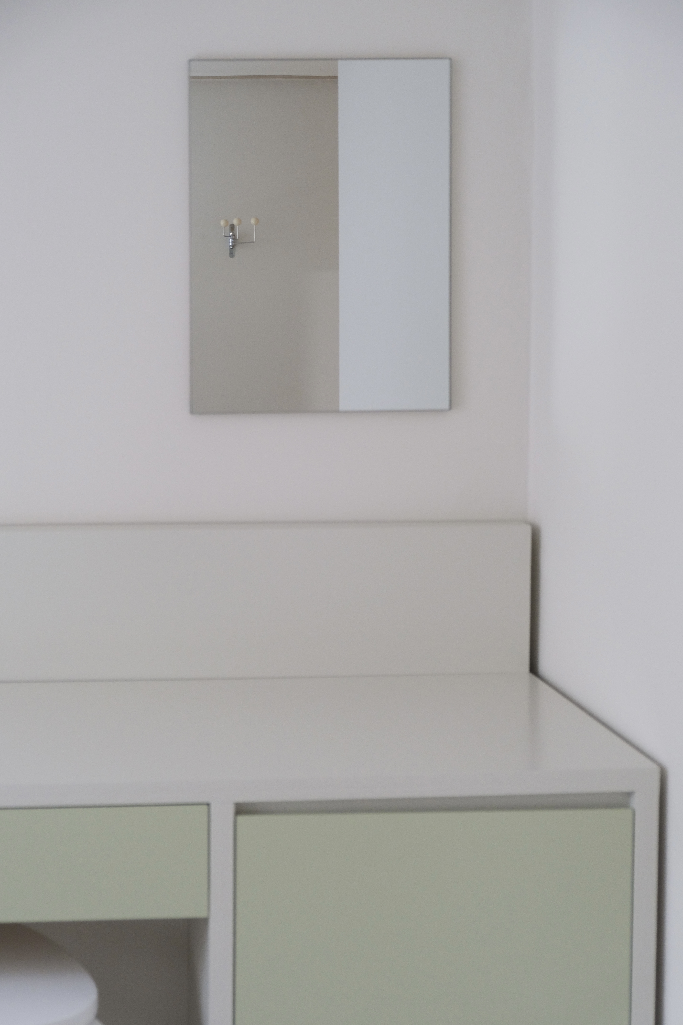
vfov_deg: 43.6
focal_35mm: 45
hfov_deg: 29.9
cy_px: 512
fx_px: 1281
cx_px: 342
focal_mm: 30.2
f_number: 3.6
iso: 1000
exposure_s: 1/100
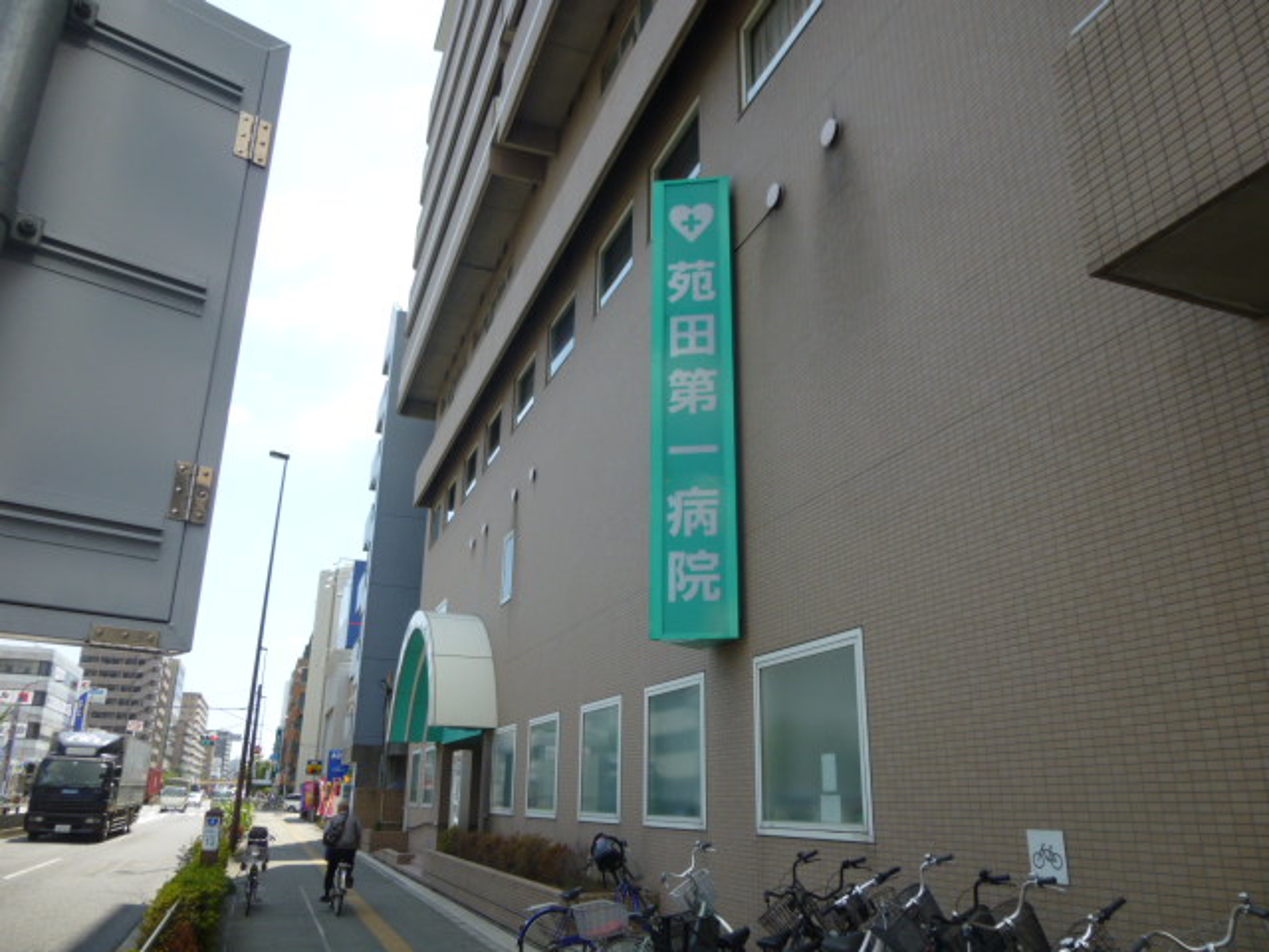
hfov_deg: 69.4
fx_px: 916
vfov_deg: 54.9
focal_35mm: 25
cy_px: 476
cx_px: 634
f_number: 3.1
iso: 100
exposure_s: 1/640
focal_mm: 4.5
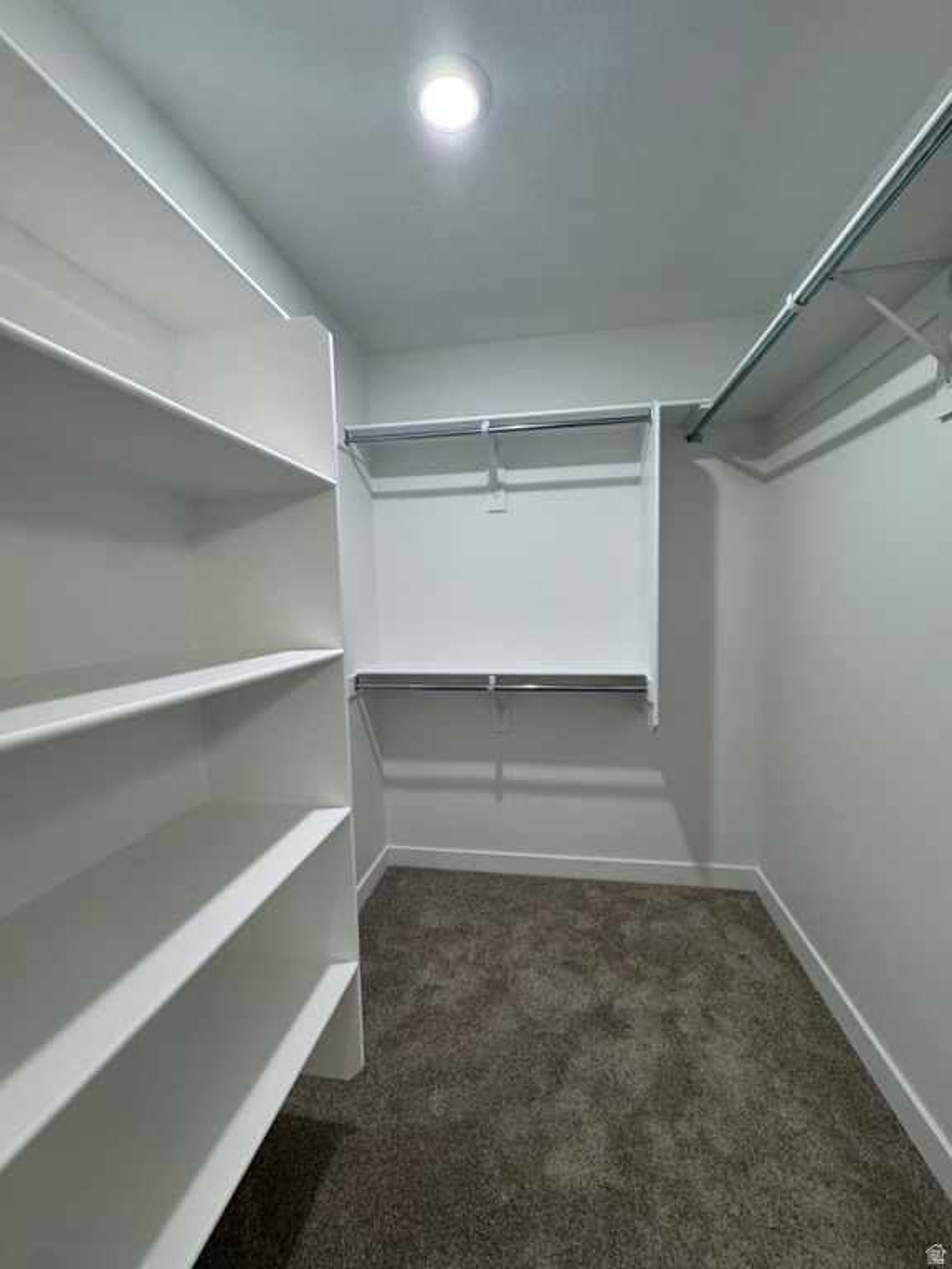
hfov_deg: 85.7
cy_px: 634
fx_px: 513
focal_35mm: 14
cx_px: 476
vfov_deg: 102.1
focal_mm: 2.22
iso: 200
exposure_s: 1/120
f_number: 2.2
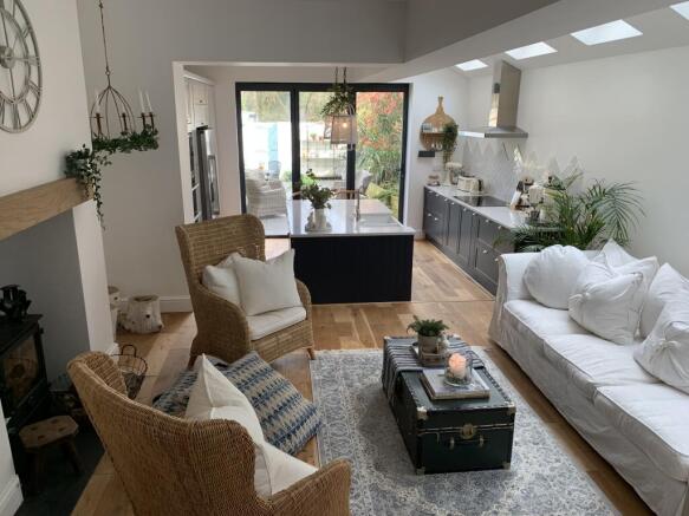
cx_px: 344
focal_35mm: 26
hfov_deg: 67.3
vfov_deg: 53.0
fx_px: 517
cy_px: 258
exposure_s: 1/121
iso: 40
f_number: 1.8
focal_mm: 4.25
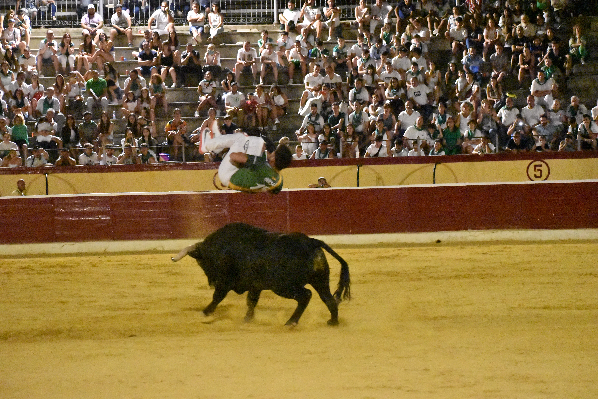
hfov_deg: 16.7
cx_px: 299
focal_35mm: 123
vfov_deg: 11.1
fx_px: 2043
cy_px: 200
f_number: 5
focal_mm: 82
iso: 25600
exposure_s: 1/400
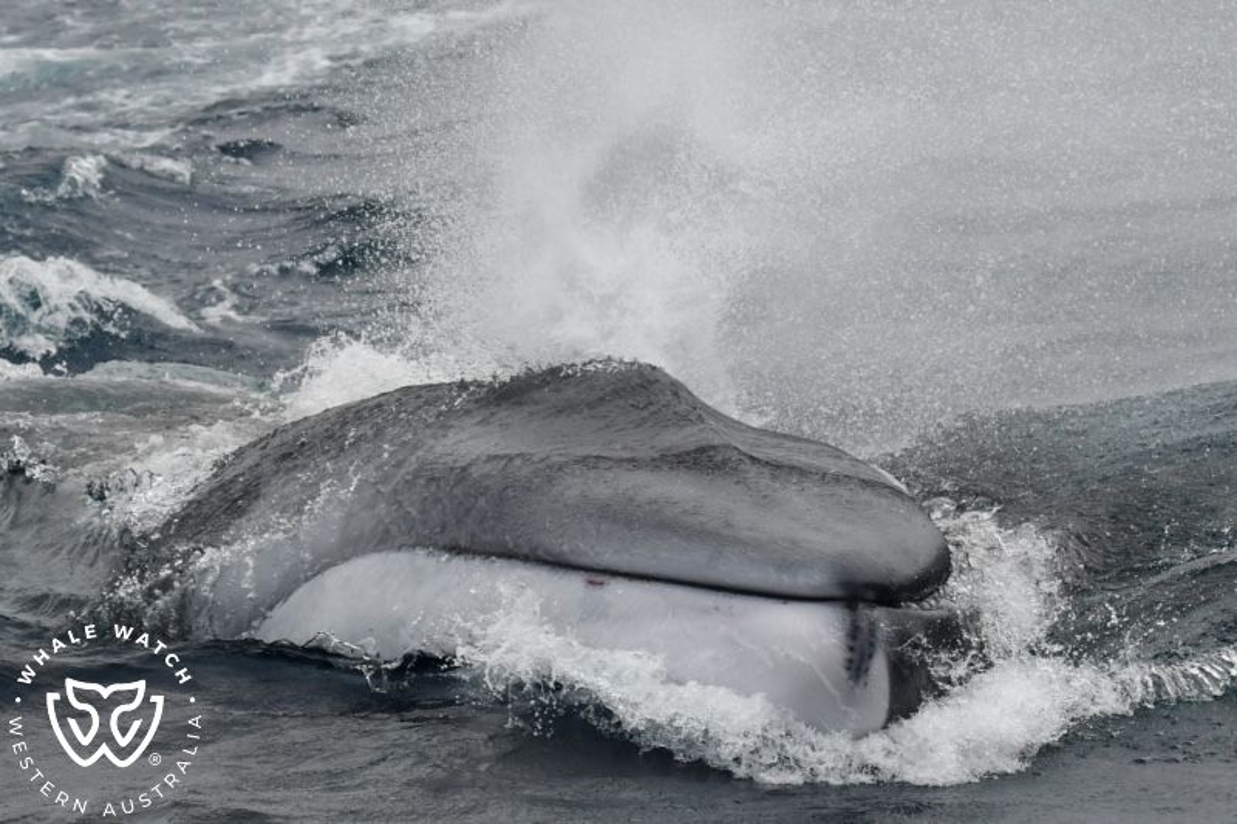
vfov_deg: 6.1
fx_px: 7729
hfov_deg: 9.2
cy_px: 412
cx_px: 618
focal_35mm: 225
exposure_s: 1/2000
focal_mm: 150
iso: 400
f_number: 8
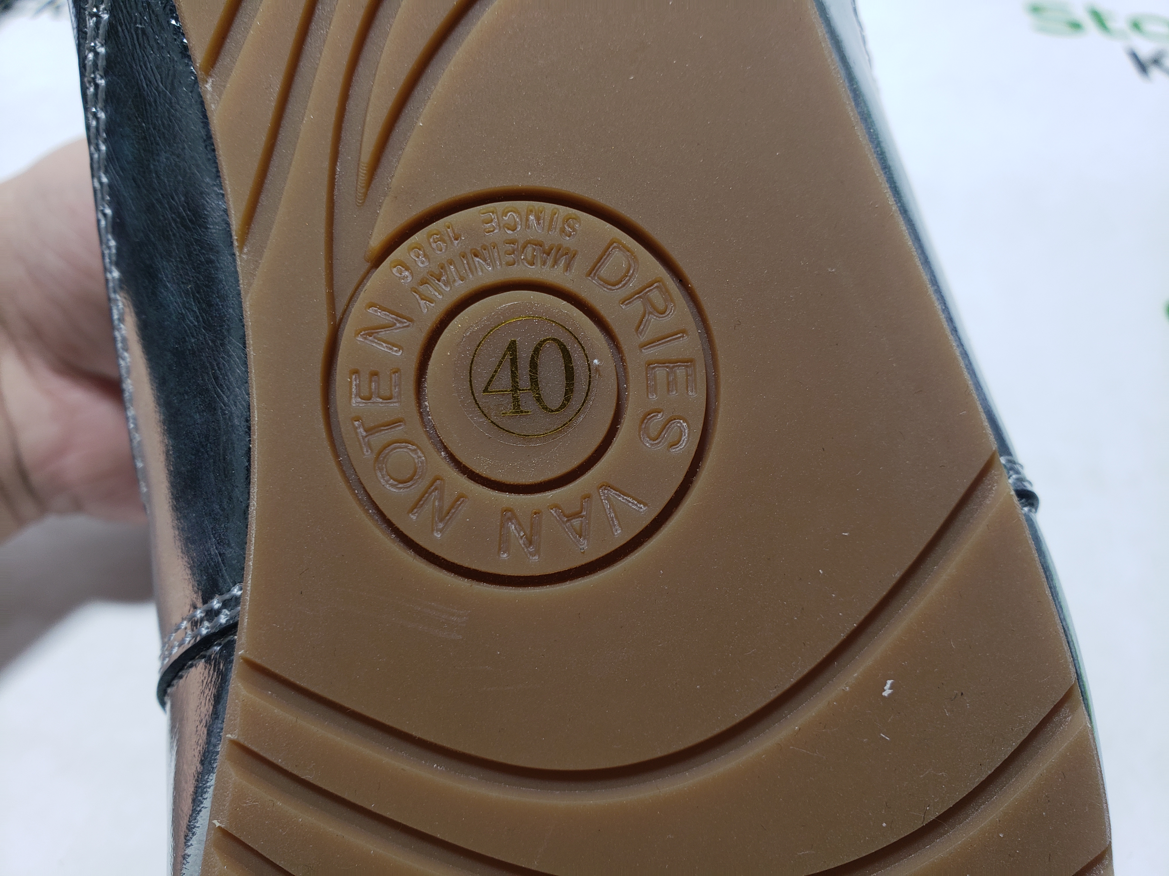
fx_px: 878
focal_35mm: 26
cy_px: 438
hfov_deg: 67.3
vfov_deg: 53.1
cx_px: 584
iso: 50
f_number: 2.4
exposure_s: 1/100
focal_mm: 4.3
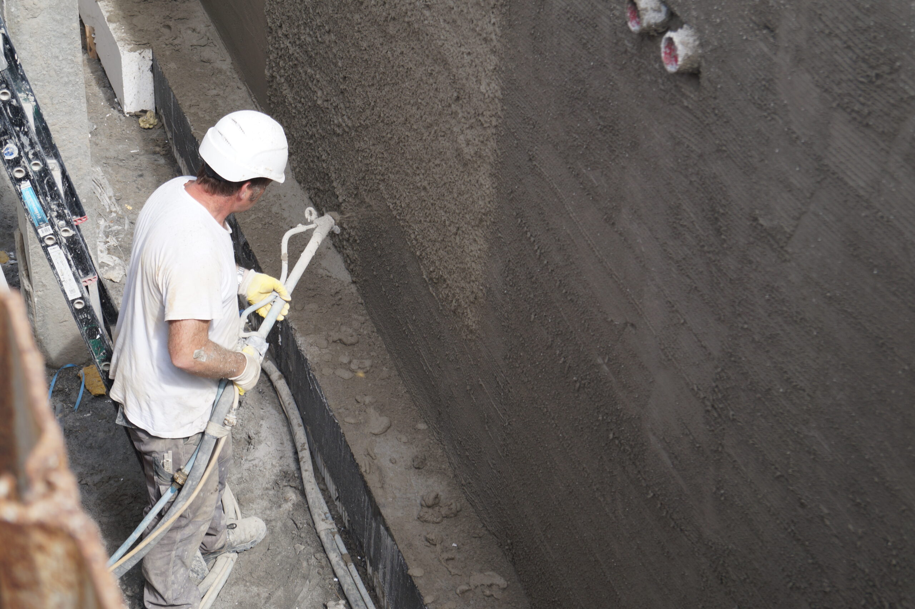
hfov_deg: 29.9
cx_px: 458
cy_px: 304
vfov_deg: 20.1
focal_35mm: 68
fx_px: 1715
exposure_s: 1/160
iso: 100
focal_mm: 45
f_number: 5.6
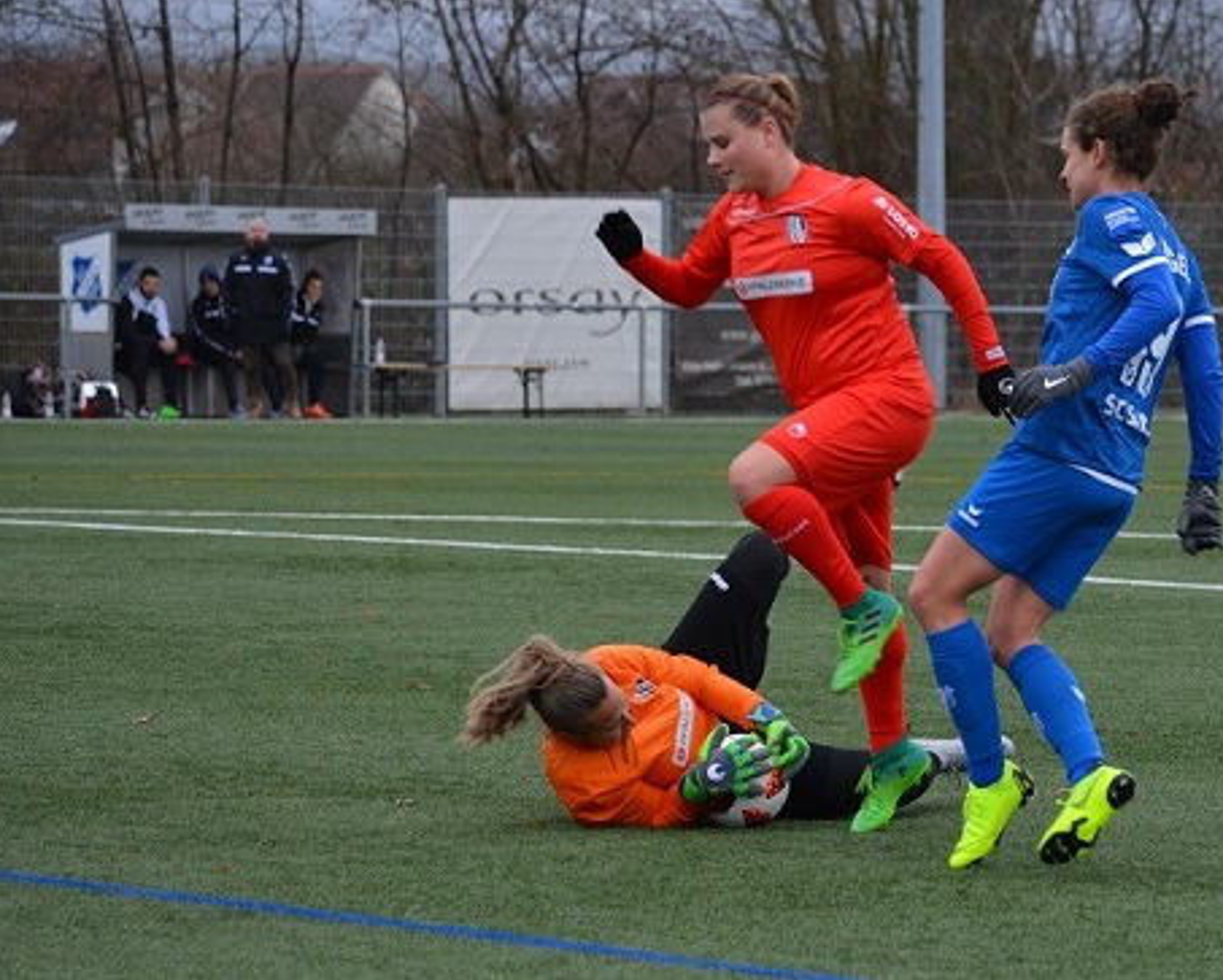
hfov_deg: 11.5
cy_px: 490
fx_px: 6049
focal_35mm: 167
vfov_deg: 9.3
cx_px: 692
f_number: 4.5
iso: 1600
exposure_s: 1/400
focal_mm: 98
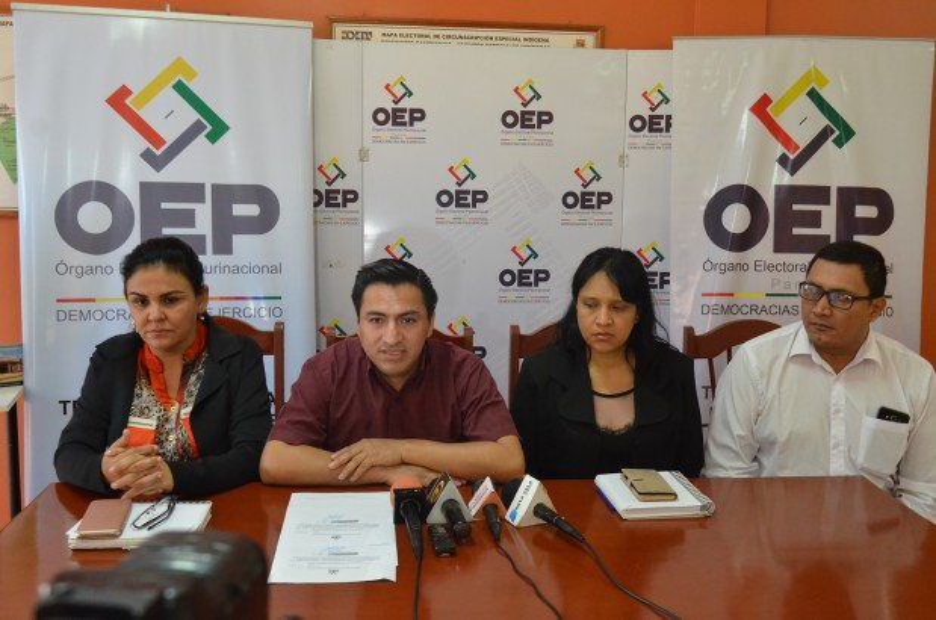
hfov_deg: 53.2
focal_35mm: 36
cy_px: 310
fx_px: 934
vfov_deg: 36.7
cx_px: 468
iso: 3200
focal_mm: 24
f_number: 5.6
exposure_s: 1/125
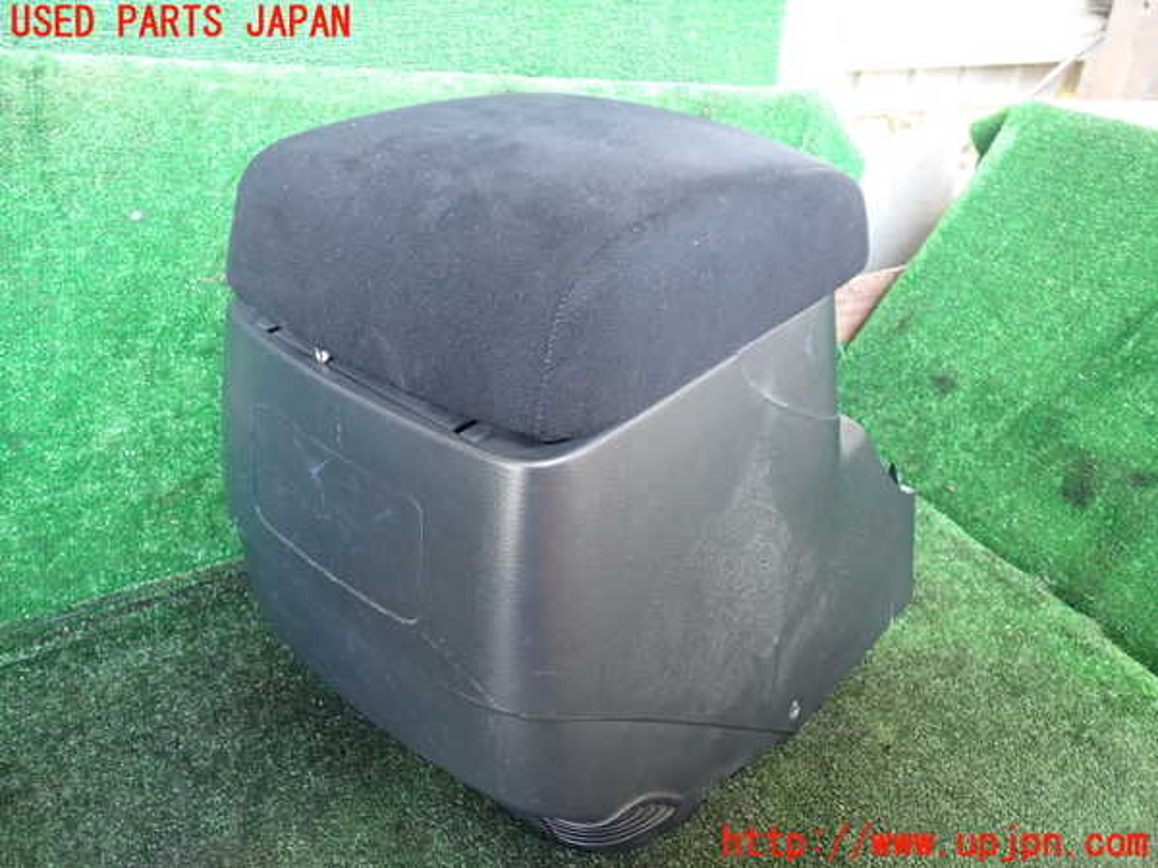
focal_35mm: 30
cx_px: 579
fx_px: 1004
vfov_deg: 46.8
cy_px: 434
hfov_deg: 60.0
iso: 320
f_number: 2.3
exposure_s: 1/30
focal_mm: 5.4
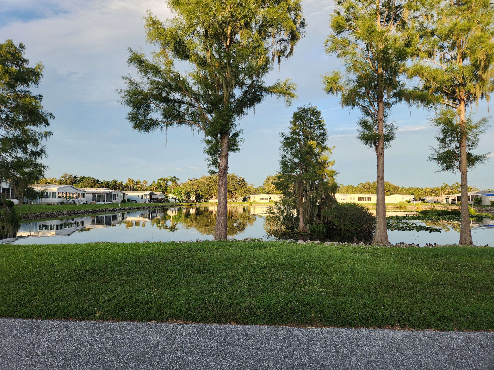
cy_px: 185
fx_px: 328
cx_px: 247
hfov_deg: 73.9
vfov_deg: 58.9
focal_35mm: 23
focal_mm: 5.4
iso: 20
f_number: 1.8
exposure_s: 1/416
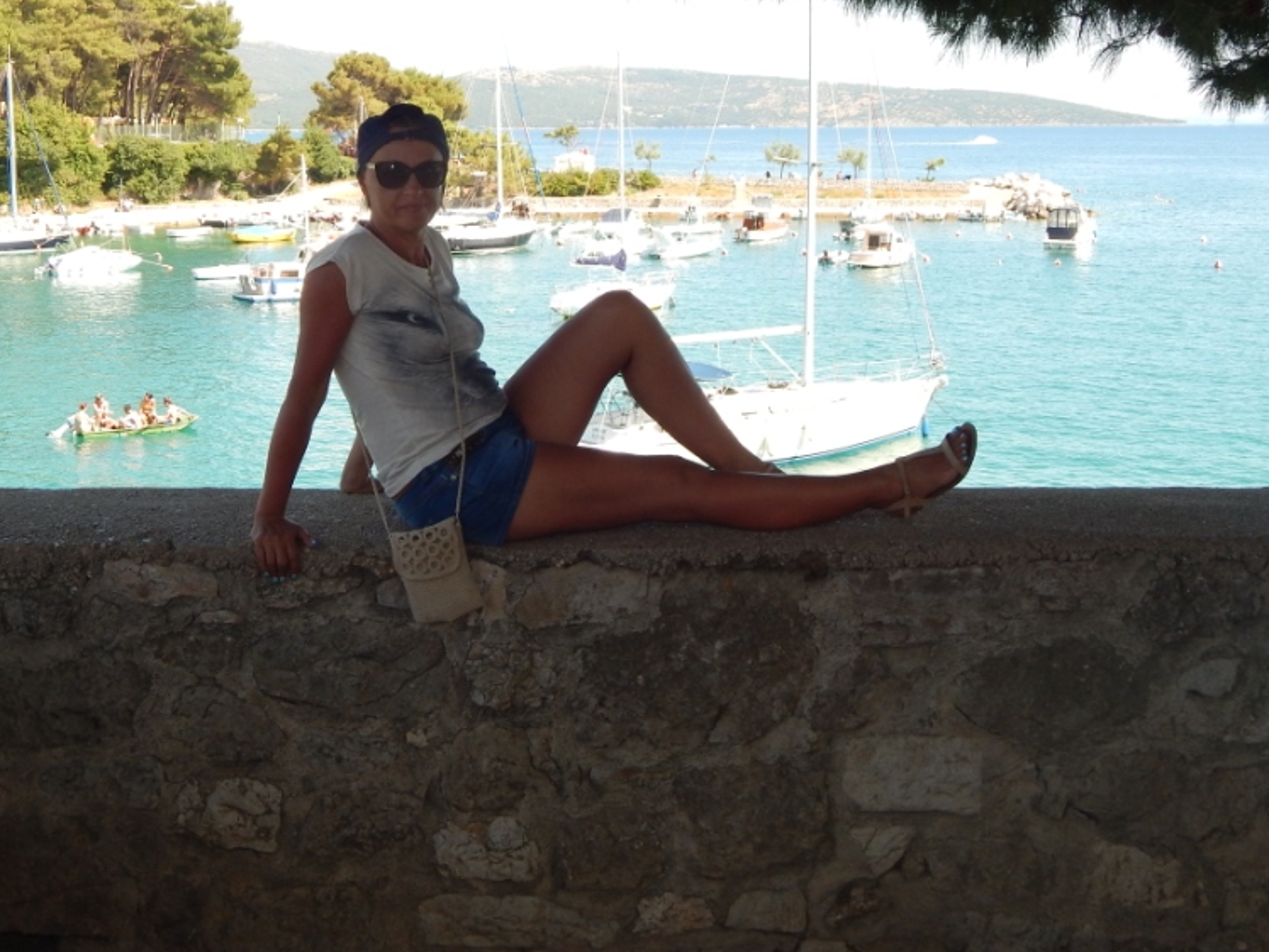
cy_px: 389
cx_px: 484
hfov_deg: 36.6
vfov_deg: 28.0
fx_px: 1906
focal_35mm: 52
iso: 125
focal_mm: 6.8
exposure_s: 1/400
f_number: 3.4
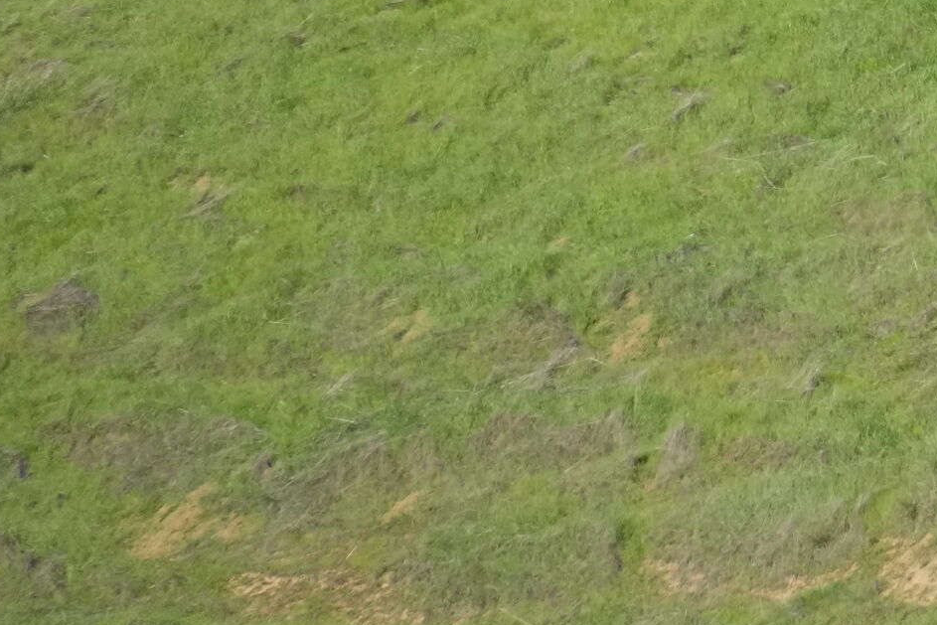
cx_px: 1928
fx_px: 35765
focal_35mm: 1374
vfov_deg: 1.0
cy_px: -198
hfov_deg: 1.5
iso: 1000
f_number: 7.1
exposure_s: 1/2000
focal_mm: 300
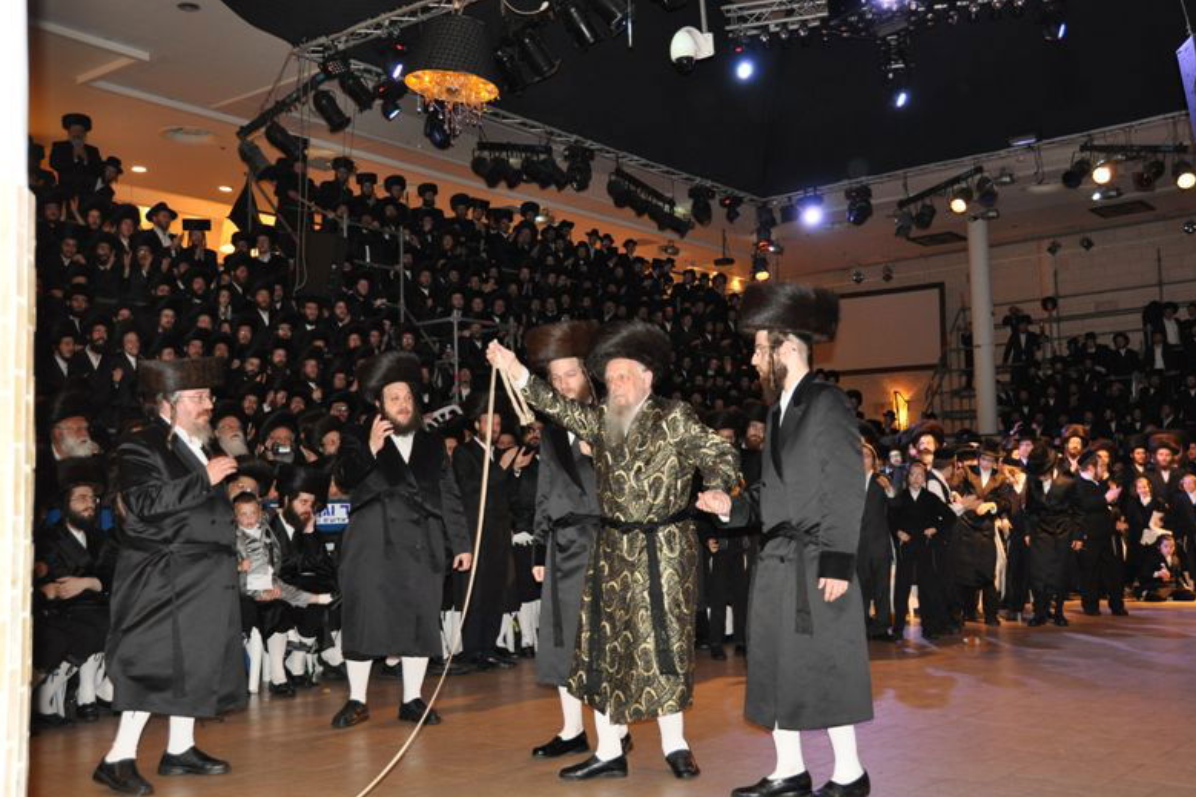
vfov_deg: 33.4
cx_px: 600
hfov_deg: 48.5
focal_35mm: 40
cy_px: 395
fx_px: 1329
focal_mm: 26
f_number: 3.8
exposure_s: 1/60
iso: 800
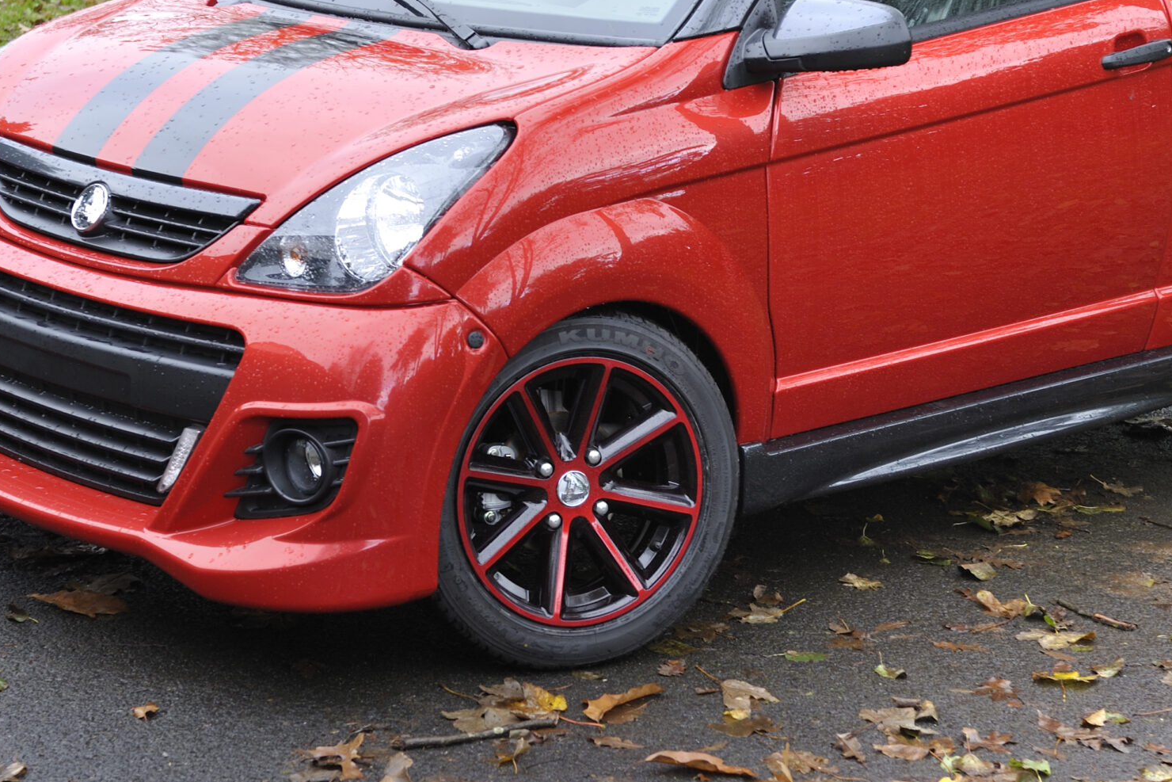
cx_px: 637
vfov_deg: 16.4
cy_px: 228
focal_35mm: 83
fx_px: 2702
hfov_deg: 24.5
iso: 400
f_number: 5
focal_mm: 48
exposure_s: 1/100
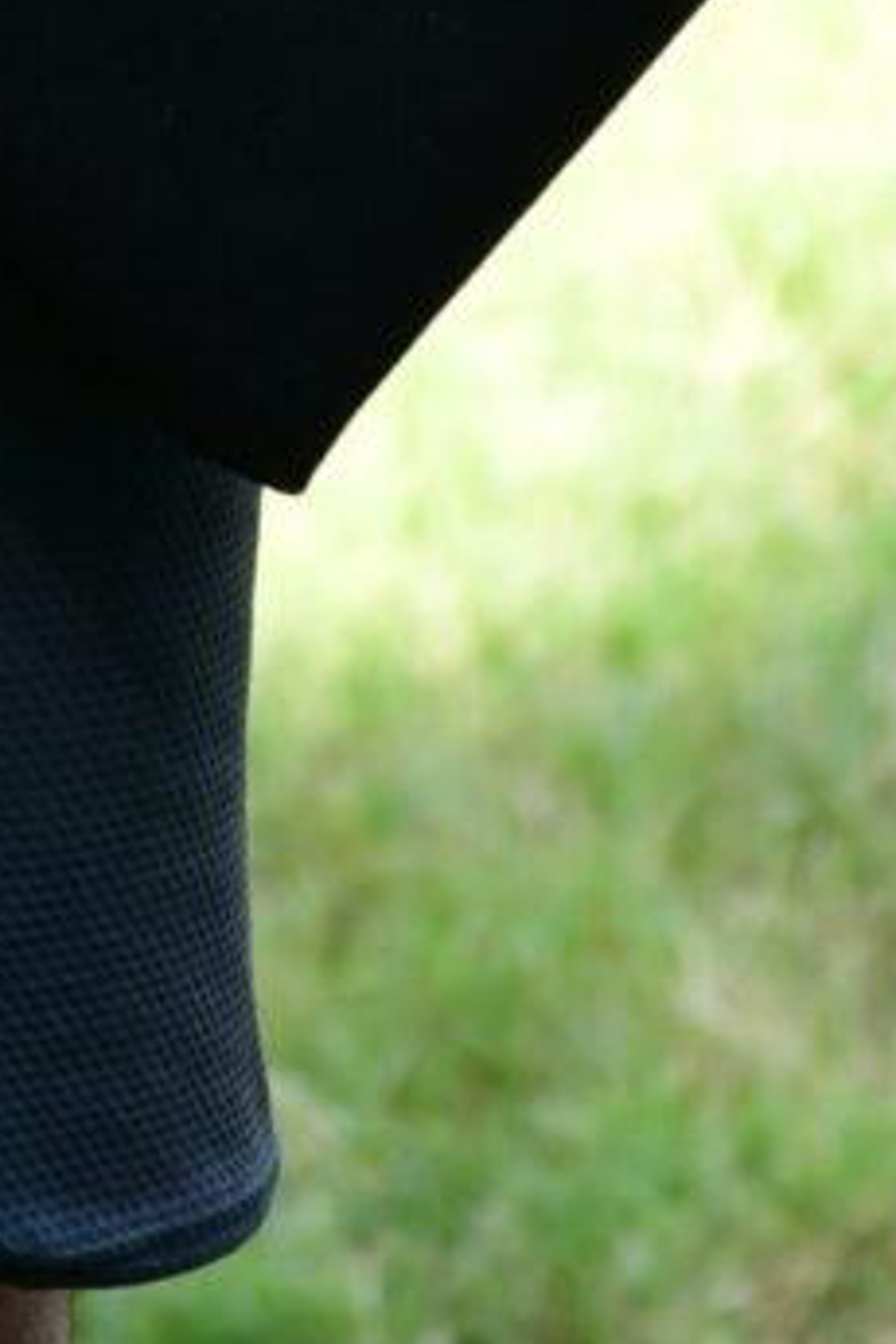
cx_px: -168
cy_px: -1461
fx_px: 25497
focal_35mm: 683
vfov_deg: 3.0
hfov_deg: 2.0
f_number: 8
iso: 400
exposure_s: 1/200
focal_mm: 105
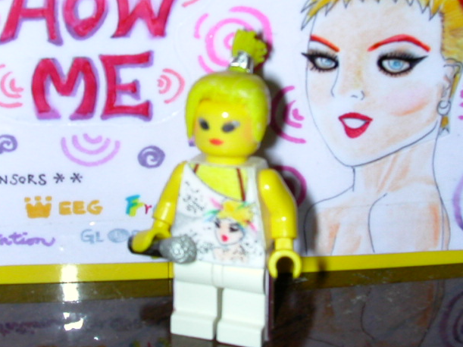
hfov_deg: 31.2
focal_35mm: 62
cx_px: 196
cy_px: 139
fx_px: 829
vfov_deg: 23.6
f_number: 4.5
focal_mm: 5.6
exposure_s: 1/59.9
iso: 100
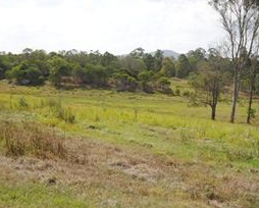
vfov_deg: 28.8
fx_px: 399
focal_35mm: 52
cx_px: 136
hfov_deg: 35.9
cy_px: 151
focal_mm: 20
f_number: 7.1
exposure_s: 1/200
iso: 100
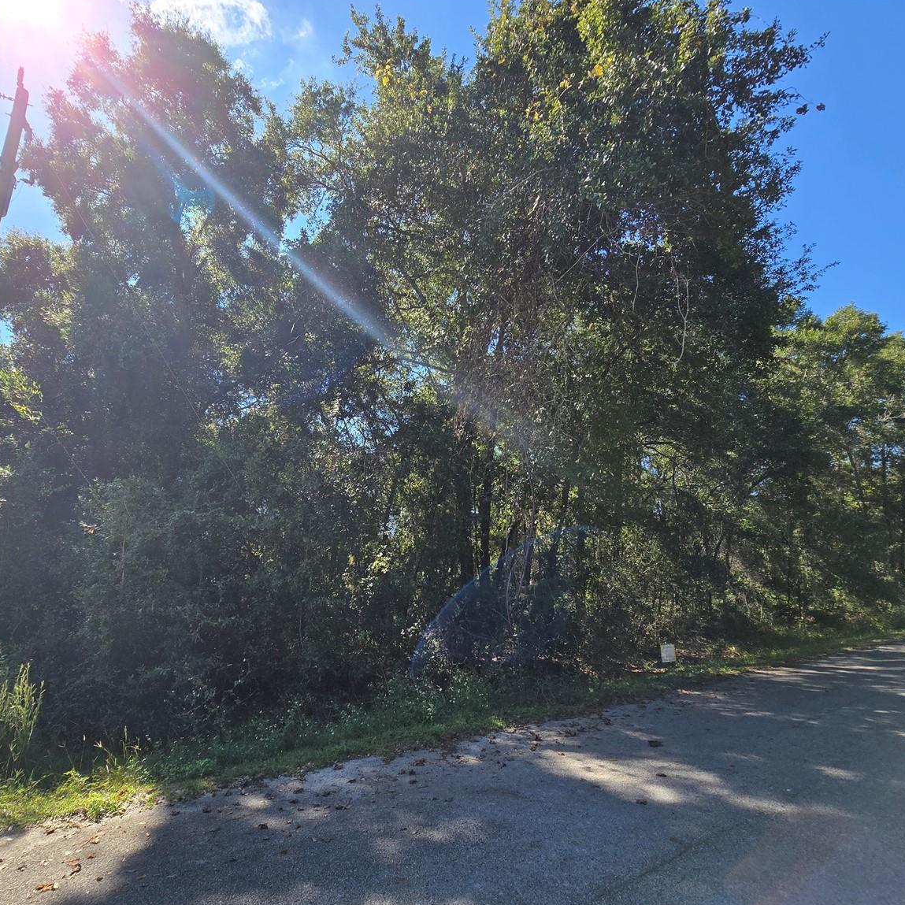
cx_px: 397
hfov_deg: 87.0
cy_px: 465
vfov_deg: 87.4
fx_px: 473
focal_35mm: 16
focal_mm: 2.2
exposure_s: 1/1218
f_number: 2.2
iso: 50
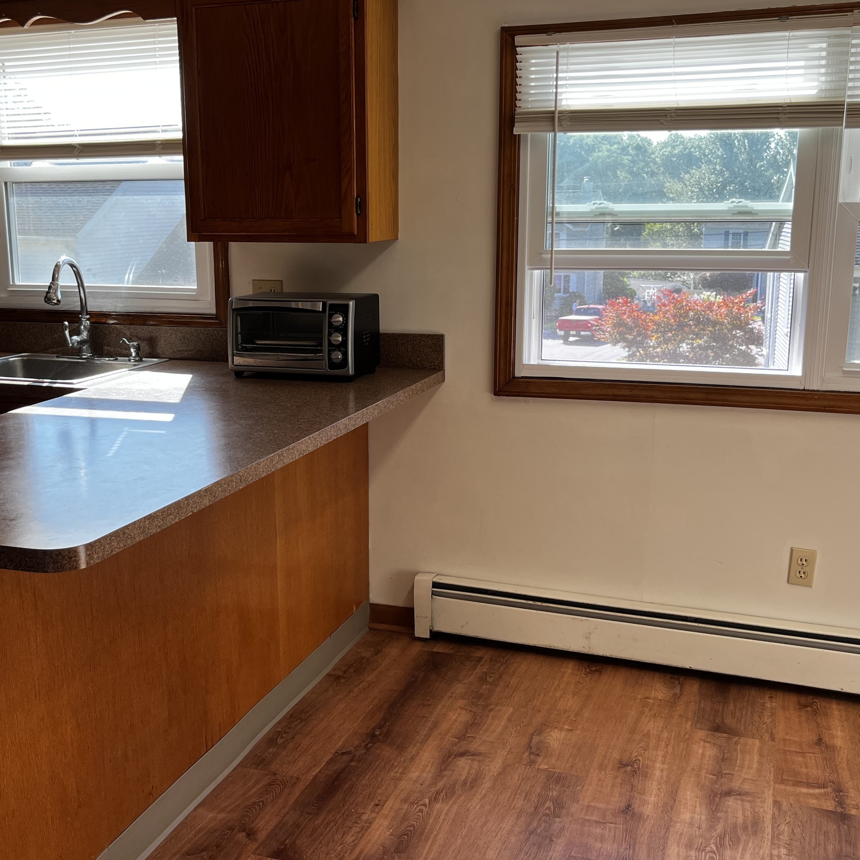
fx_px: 1068
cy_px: 414
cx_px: 371
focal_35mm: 38
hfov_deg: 43.8
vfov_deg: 43.9
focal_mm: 5.1
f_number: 1.6
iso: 40
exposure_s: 1/226
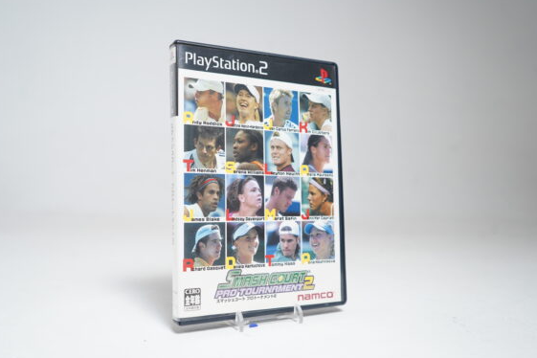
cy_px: 179
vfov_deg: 42.3
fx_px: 462
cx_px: 259
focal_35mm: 31
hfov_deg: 60.3
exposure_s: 1/30
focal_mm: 29
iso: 800
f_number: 5
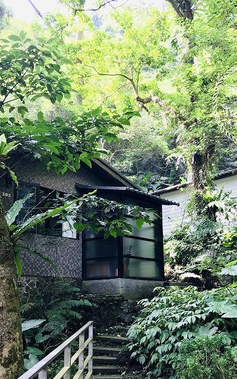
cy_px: 230
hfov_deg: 31.2
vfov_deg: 47.9
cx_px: 130
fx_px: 424
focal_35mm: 41
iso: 25
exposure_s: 1/40
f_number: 1.8
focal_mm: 3.99
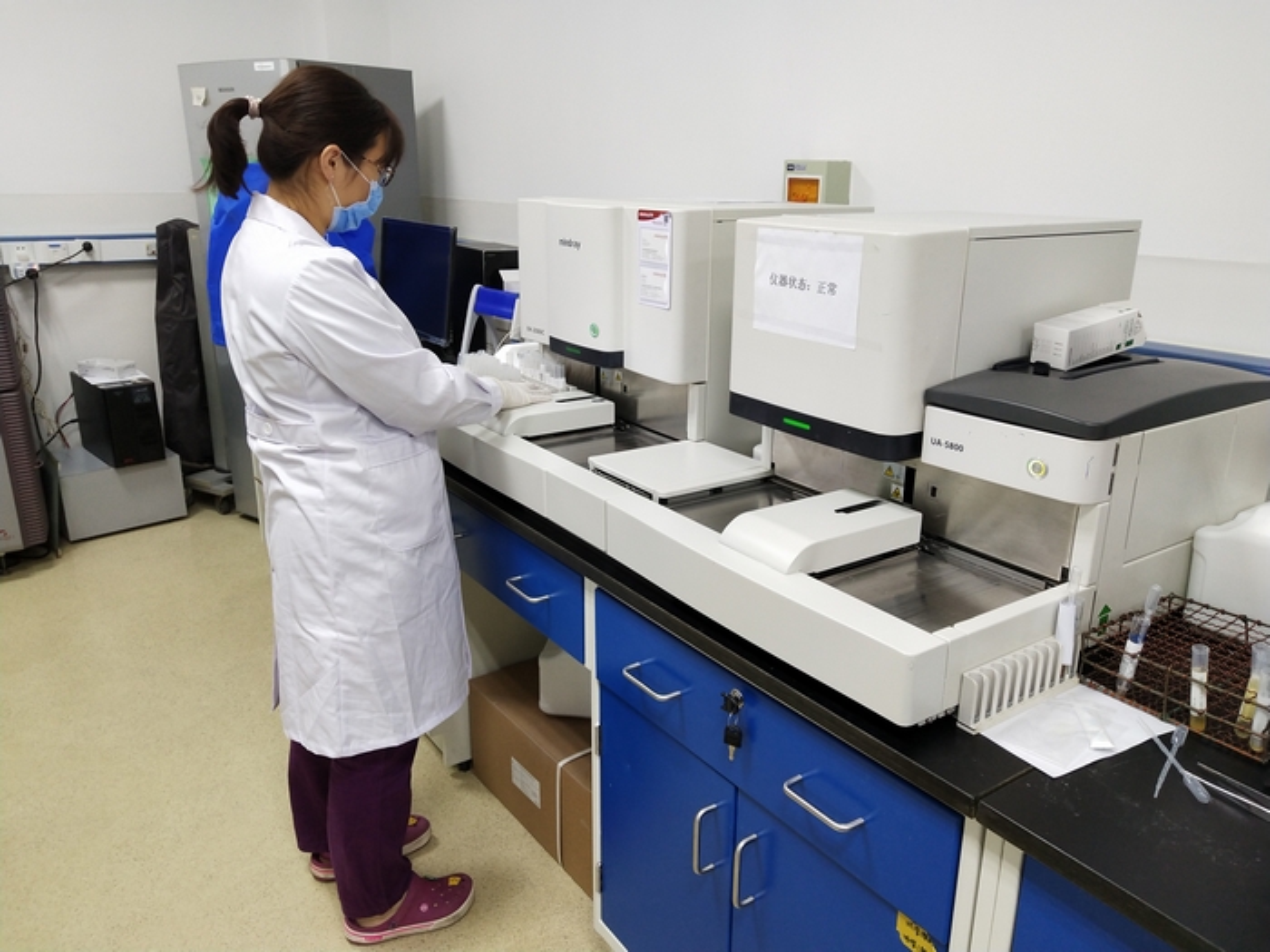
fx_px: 1101
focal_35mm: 30
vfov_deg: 46.8
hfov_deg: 60.0
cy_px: 476
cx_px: 635
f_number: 1.8
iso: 211
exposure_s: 1/50
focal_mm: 3.95
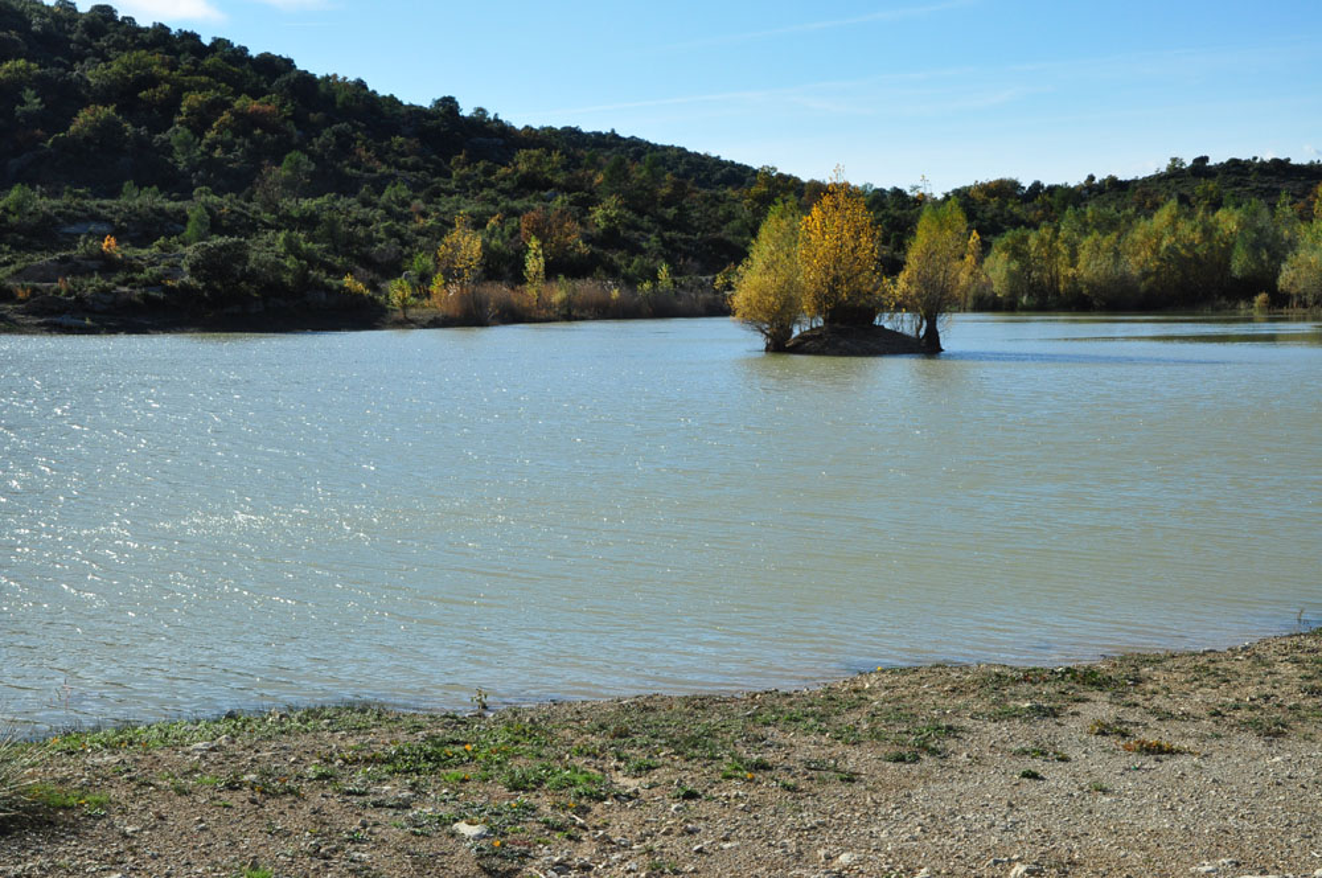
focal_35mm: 48
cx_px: 661
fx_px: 1760
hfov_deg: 41.2
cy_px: 439
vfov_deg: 28.0
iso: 400
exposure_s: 1/250
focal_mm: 32
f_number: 16
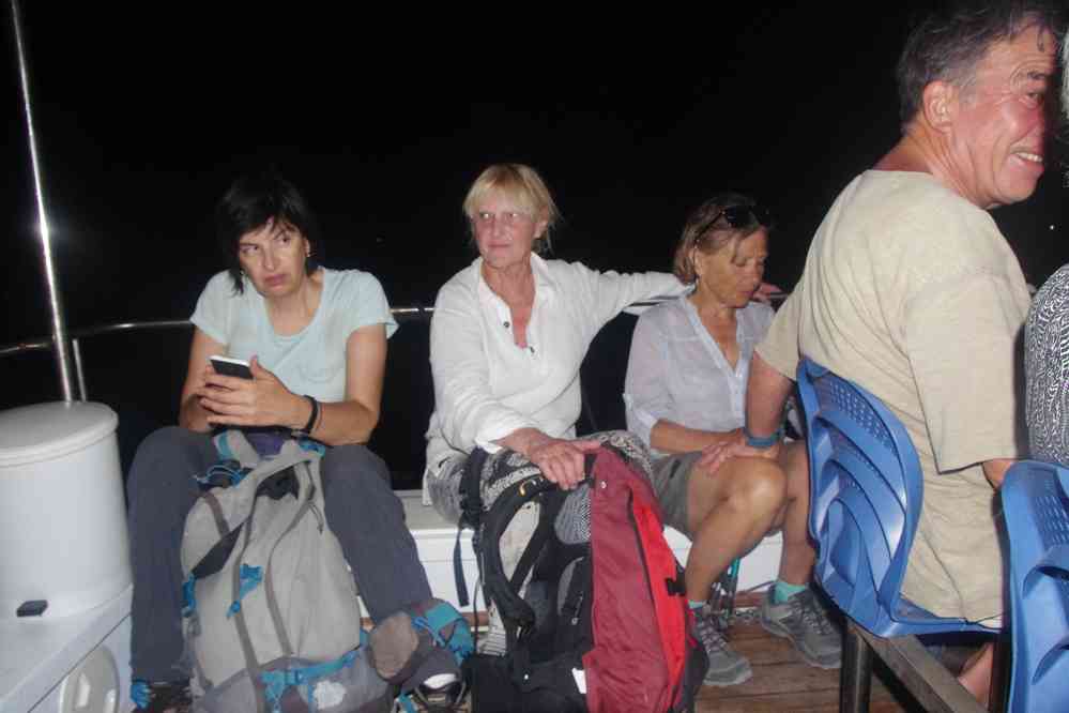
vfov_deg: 47.9
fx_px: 802
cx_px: 534
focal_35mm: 27
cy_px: 356
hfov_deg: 67.4
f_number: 8
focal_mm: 18
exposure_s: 1/50
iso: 3200
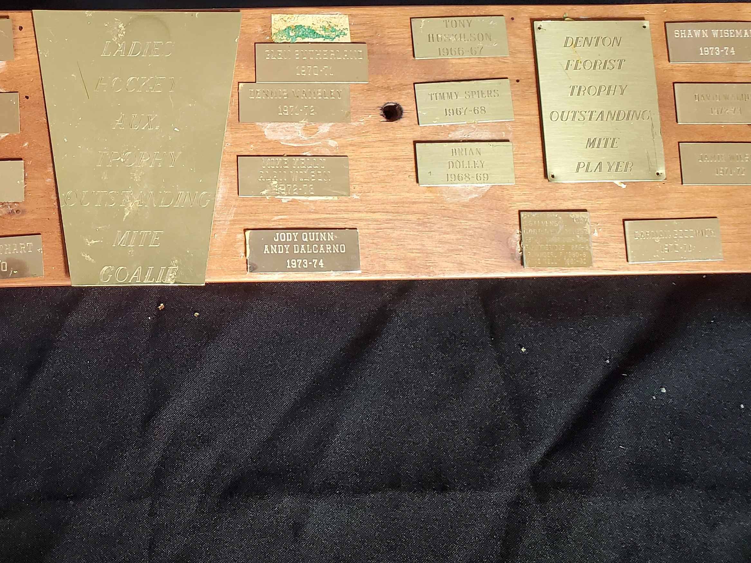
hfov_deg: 40.1
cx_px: 134
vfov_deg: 31.7
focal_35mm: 45
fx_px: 976
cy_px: 155
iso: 400
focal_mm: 4.3
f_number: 2.4
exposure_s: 1/40
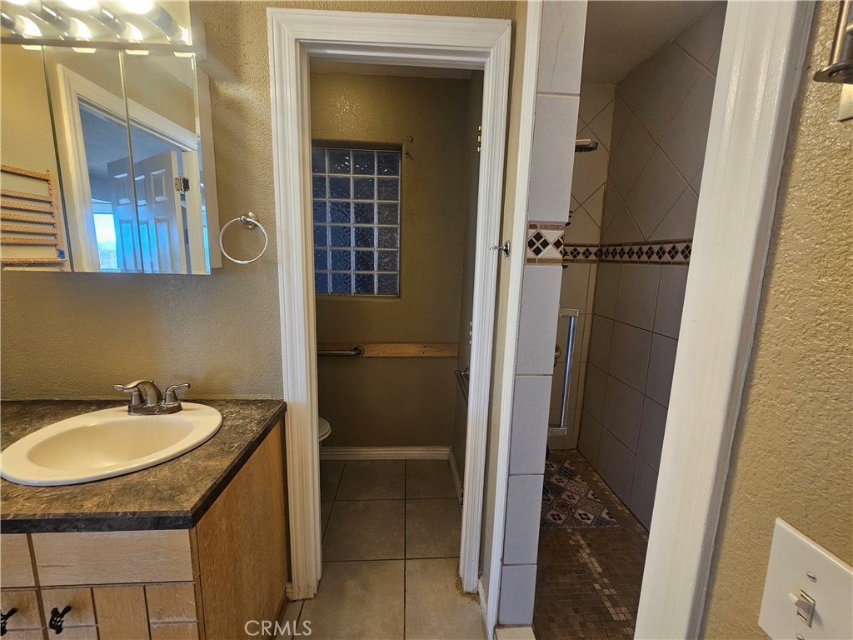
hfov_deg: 106.2
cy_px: 320
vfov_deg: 89.9
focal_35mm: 13
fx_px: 320
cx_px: 426
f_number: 2.2
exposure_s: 1/60
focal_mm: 2.2
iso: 100
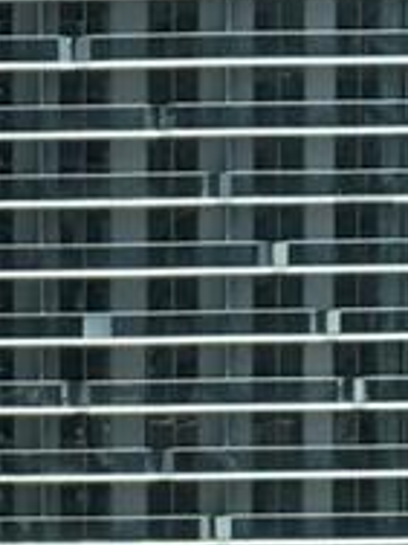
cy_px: 1093
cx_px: -324
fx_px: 5705
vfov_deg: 5.3
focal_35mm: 363
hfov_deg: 4.1
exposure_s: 1/251
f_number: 2.8
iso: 20
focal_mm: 6.6
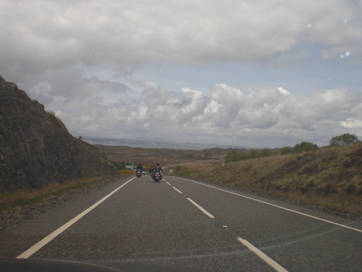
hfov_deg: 49.0
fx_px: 397
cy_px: 136
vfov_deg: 37.7
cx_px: 181
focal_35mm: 38
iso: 50
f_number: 4.4
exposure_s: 1/500
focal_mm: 6.3
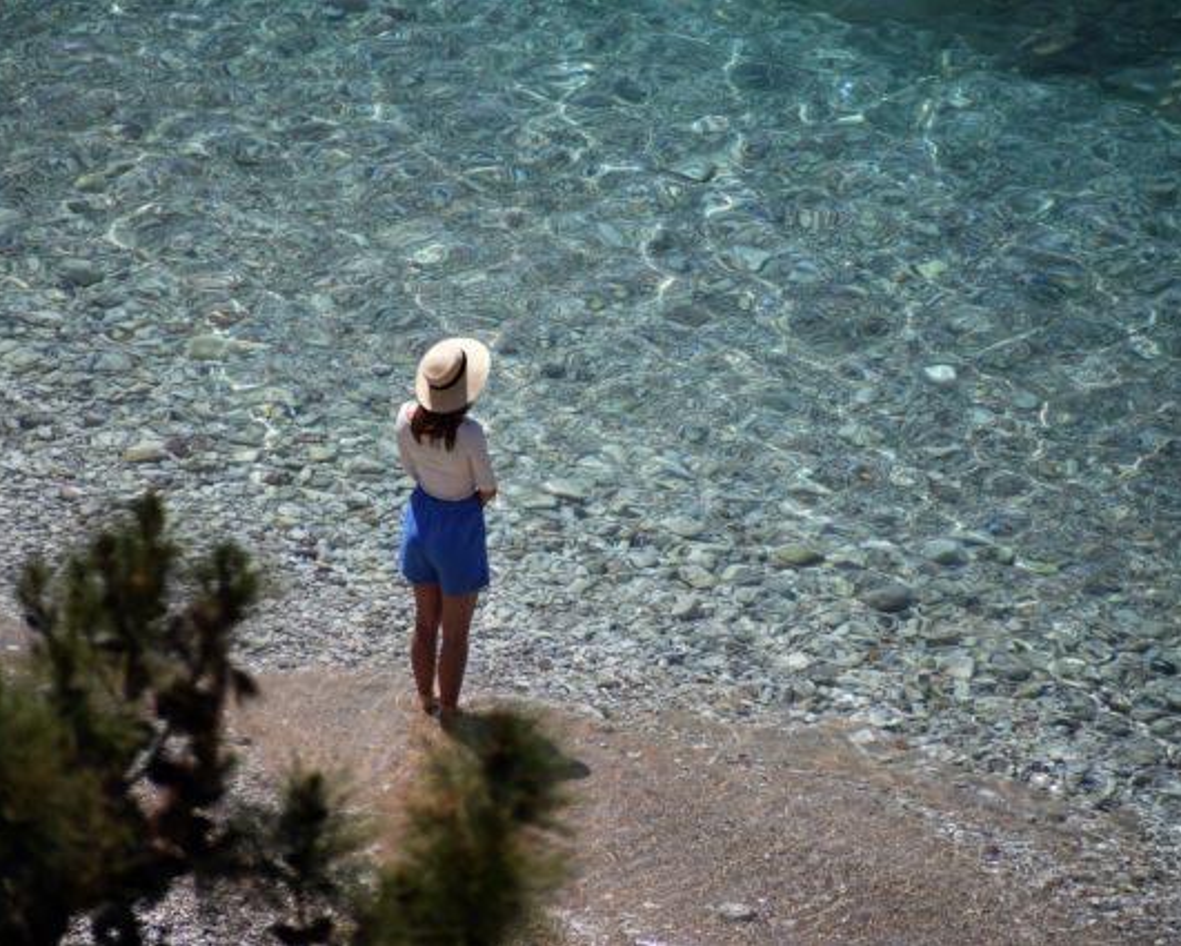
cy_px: 473
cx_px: 514
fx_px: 17794
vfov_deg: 3.0
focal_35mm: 509
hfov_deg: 3.8
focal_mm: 300
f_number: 7.1
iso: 800
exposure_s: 1/3195
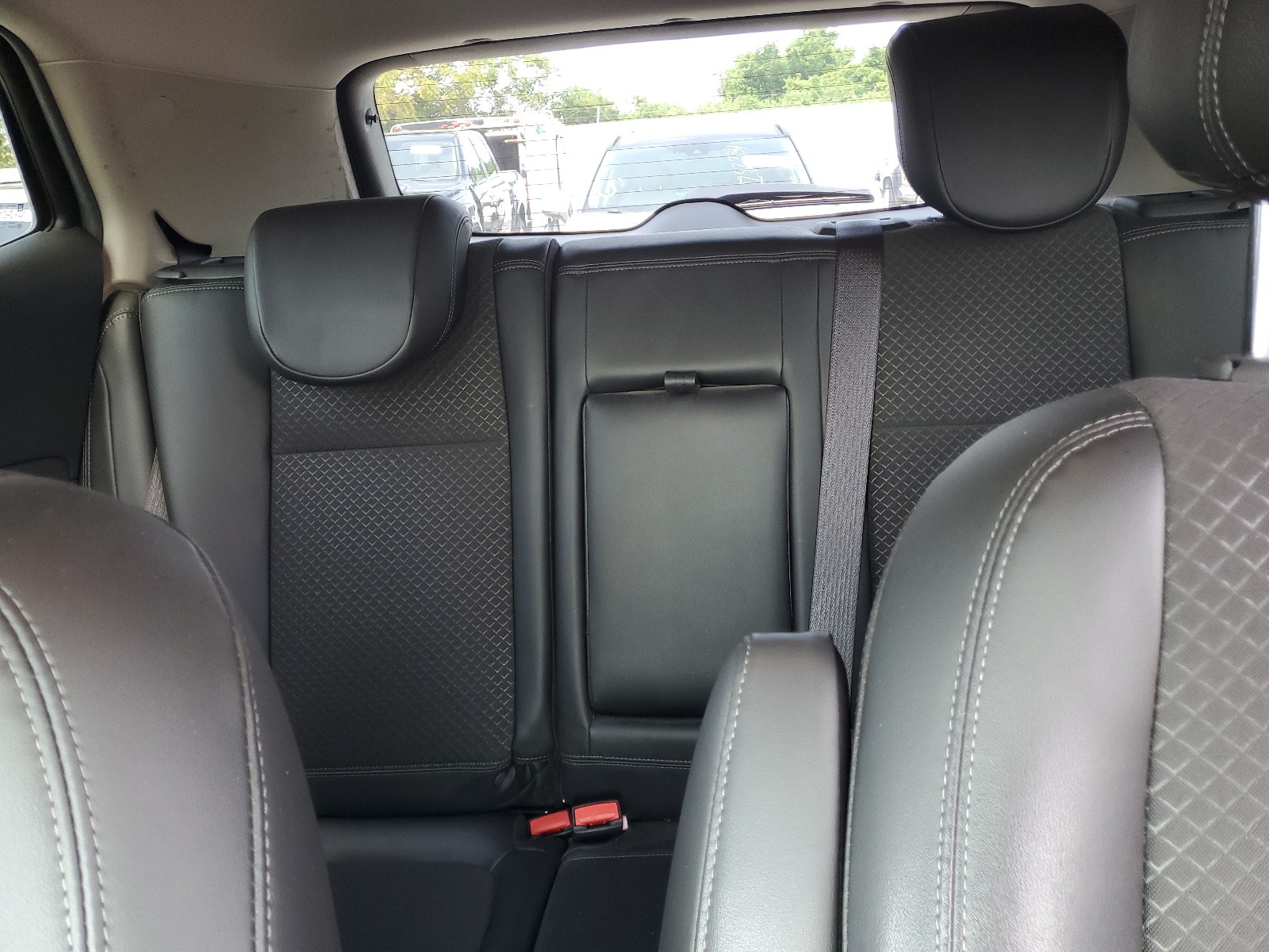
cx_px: 634
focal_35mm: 26
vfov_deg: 53.1
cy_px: 476
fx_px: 953
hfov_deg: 67.3
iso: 82
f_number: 1.5
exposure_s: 1/60.2
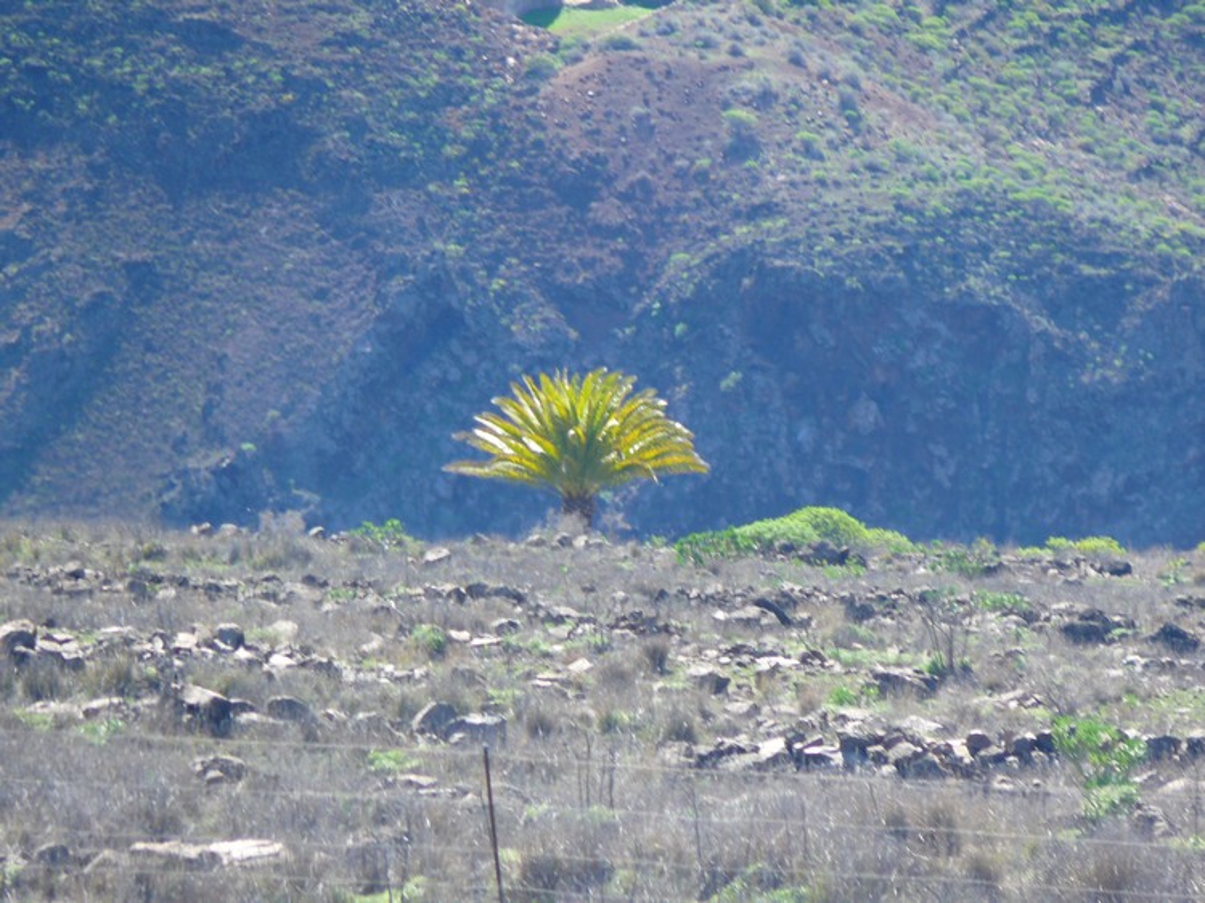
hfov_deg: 4.7
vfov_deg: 3.5
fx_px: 14616
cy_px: 452
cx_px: 602
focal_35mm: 420
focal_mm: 88.8
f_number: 4
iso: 100
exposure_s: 1/125
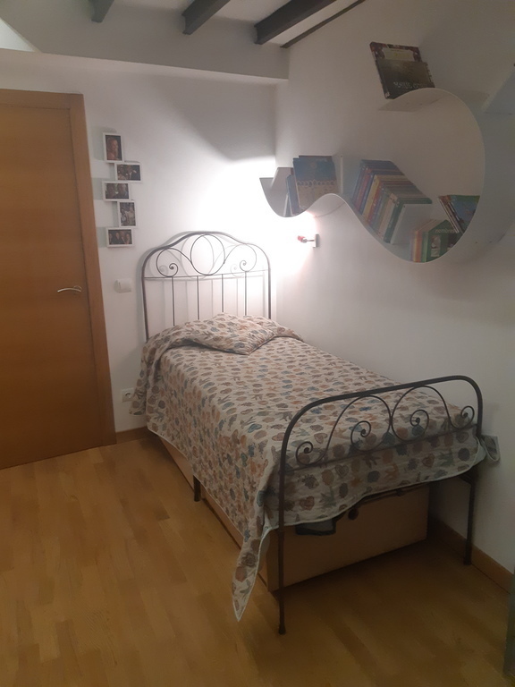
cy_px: 344
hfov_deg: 53.1
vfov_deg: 67.3
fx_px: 516
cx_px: 258
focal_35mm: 26
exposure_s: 1/50
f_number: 1.7
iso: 250
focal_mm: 3.93
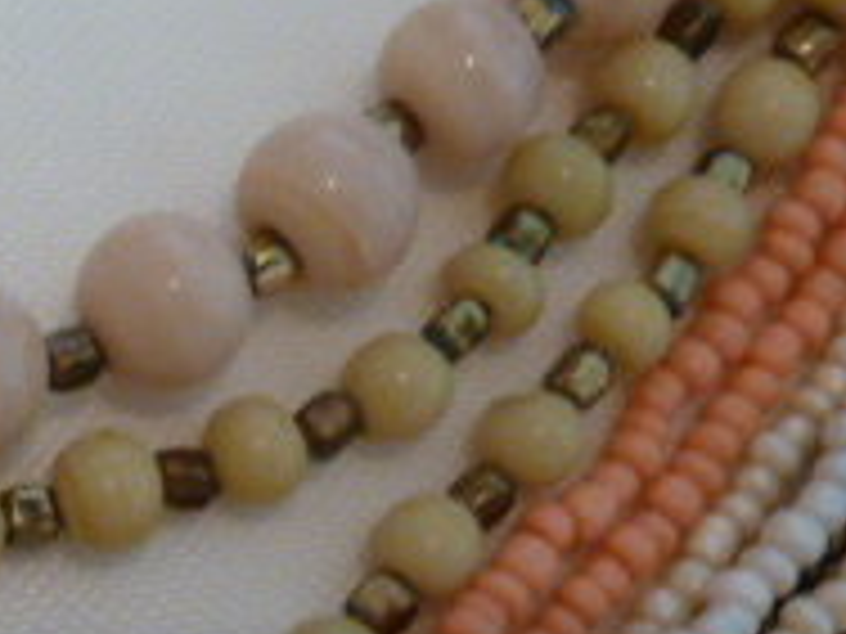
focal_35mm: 109
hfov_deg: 16.8
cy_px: 589
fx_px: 2664
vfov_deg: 13.4
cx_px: -302
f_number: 3.5
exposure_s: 1/25
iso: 400
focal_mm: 5.3
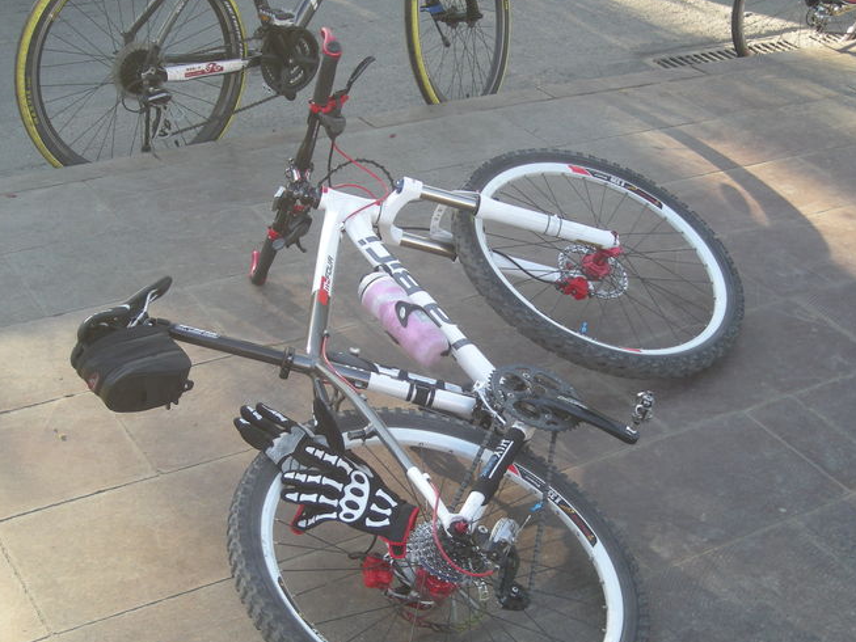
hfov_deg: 32.2
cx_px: 430
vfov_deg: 24.4
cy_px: 342
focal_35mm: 60
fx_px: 1484
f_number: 3.2
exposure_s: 1/89.2
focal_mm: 7.9
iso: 50
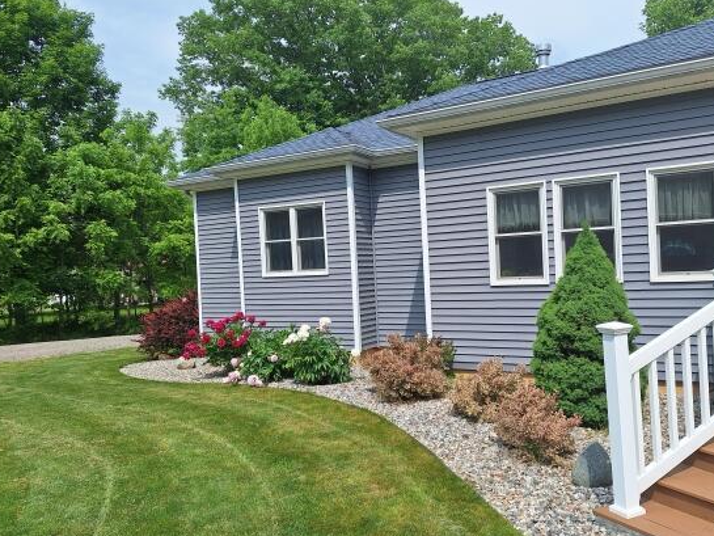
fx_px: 557
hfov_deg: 65.1
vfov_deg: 51.3
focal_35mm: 27
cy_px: 288
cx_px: 398
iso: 40
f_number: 1.8
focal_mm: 5.54
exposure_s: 1/3610
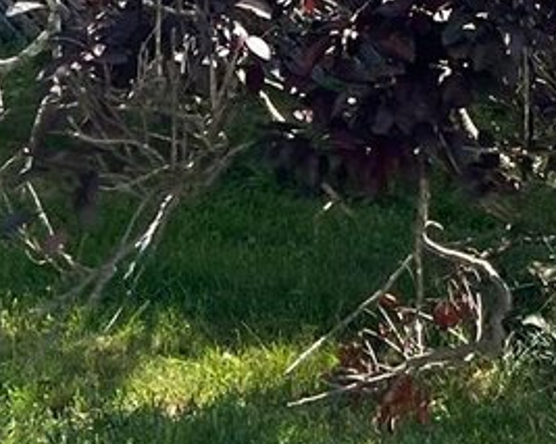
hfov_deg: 13.1
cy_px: -562
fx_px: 2367
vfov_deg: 9.7
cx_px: 622
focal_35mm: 144
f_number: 1.5
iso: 50
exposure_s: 1/2165
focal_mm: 5.7
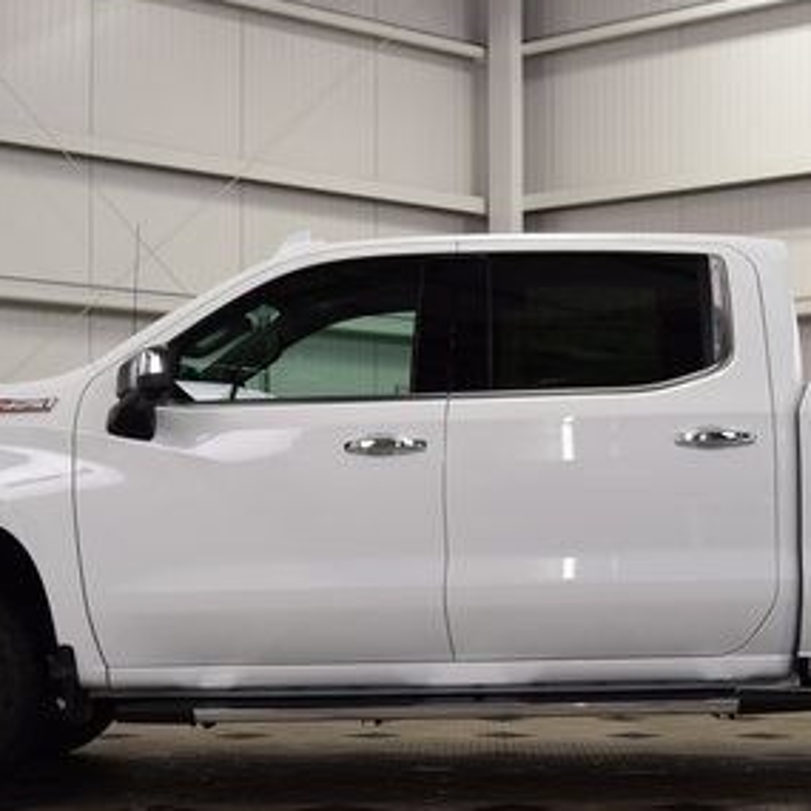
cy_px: 531
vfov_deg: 20.8
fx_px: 2199
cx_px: 538
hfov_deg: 20.8
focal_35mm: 83
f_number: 7.1
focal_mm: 29
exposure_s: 1/40
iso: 400
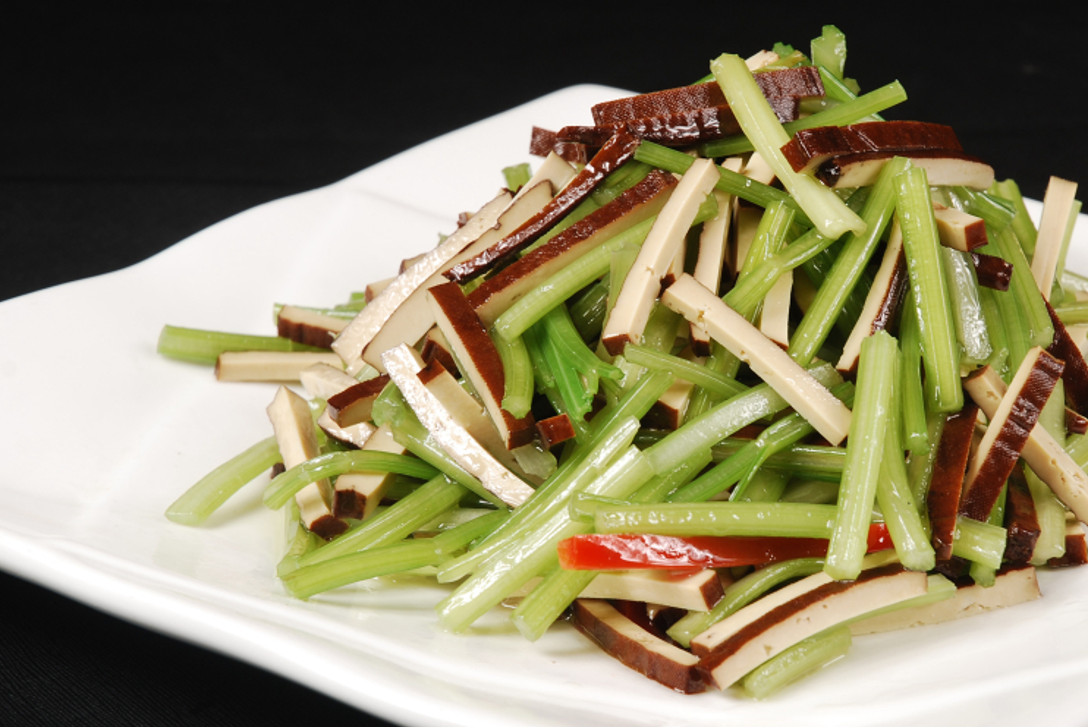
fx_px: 4386
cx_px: 721
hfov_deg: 14.1
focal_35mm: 145
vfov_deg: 9.5
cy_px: 380
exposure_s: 1/125
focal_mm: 70
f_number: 10
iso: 100
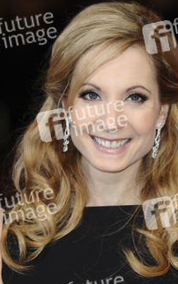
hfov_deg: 3.5
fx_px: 2940
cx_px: 108
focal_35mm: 379
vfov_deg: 5.5
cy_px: 165
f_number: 4.5
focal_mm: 200
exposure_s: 1/200
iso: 320
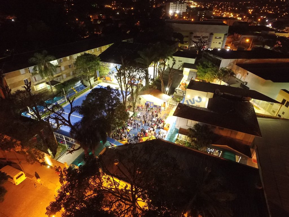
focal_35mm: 20
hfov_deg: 81.7
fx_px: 167
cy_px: 108
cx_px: 144
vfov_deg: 66.0
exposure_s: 1/5.08
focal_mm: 3.61
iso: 1226
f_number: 2.8
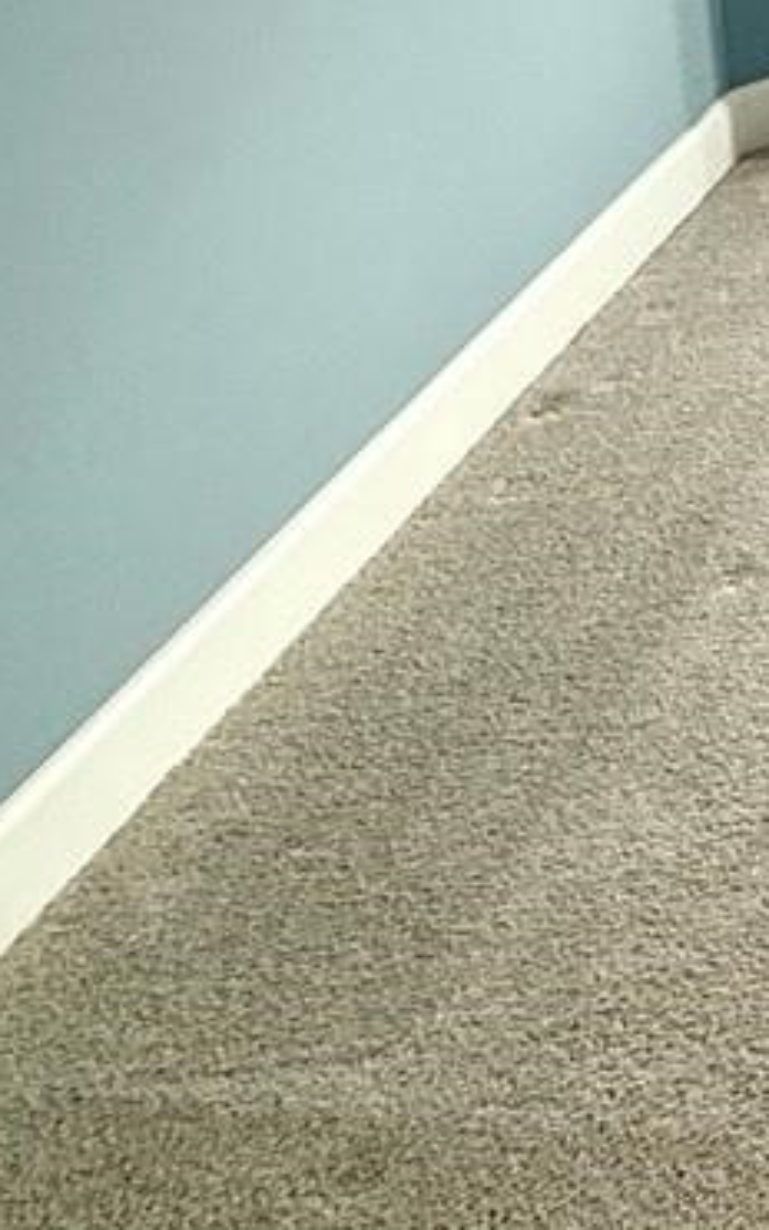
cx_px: 1790
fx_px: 2145
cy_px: -557
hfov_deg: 14.4
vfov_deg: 25.2
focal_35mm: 64
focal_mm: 2.22
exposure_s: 1/120
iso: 80
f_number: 2.2
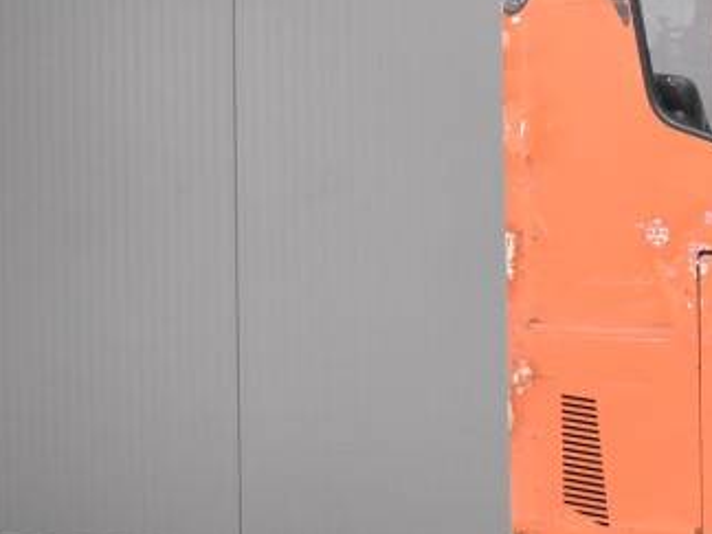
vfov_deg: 11.5
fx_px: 2633
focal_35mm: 128
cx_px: 987
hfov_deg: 14.6
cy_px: 53
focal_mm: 24
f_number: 4
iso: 1250
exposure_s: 1/50
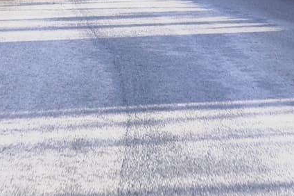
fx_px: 1110
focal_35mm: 136
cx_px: -80
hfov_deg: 14.5
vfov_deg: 9.8
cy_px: -93
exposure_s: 1/250
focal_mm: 36
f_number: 13
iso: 1000
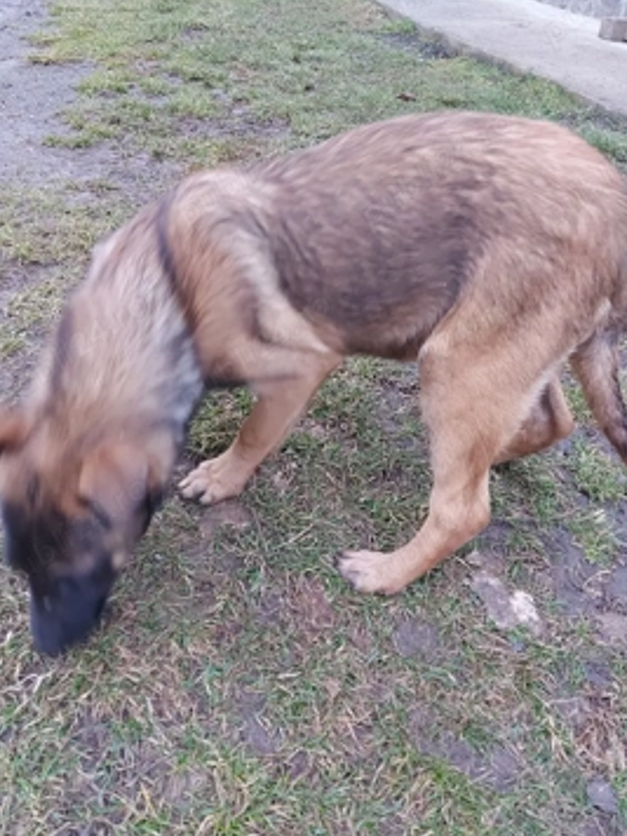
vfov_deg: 65.2
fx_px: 652
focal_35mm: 27
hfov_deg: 51.3
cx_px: 301
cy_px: 380
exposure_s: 1/33
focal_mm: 5.23
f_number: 1.8
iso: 200
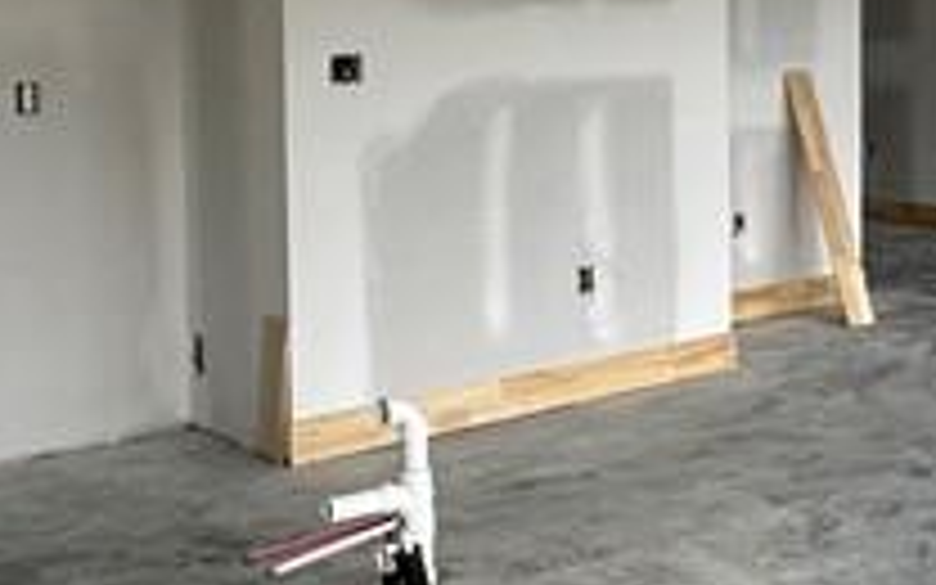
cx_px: 1040
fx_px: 1862
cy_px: 27
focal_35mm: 73
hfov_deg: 26.0
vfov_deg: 17.5
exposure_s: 1/99
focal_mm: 2.22
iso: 250
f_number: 2.2
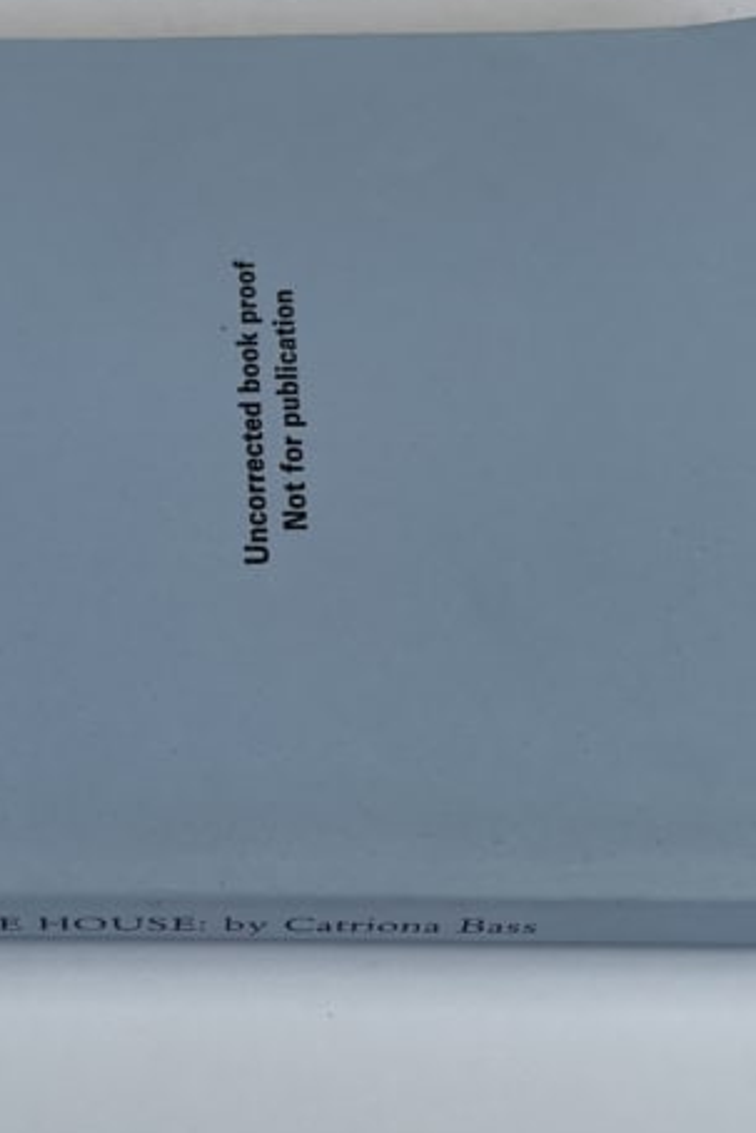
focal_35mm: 61
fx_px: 1920
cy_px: 542
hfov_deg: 21.9
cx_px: 117
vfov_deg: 32.9
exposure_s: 1/561
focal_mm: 4.2
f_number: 1.6
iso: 32
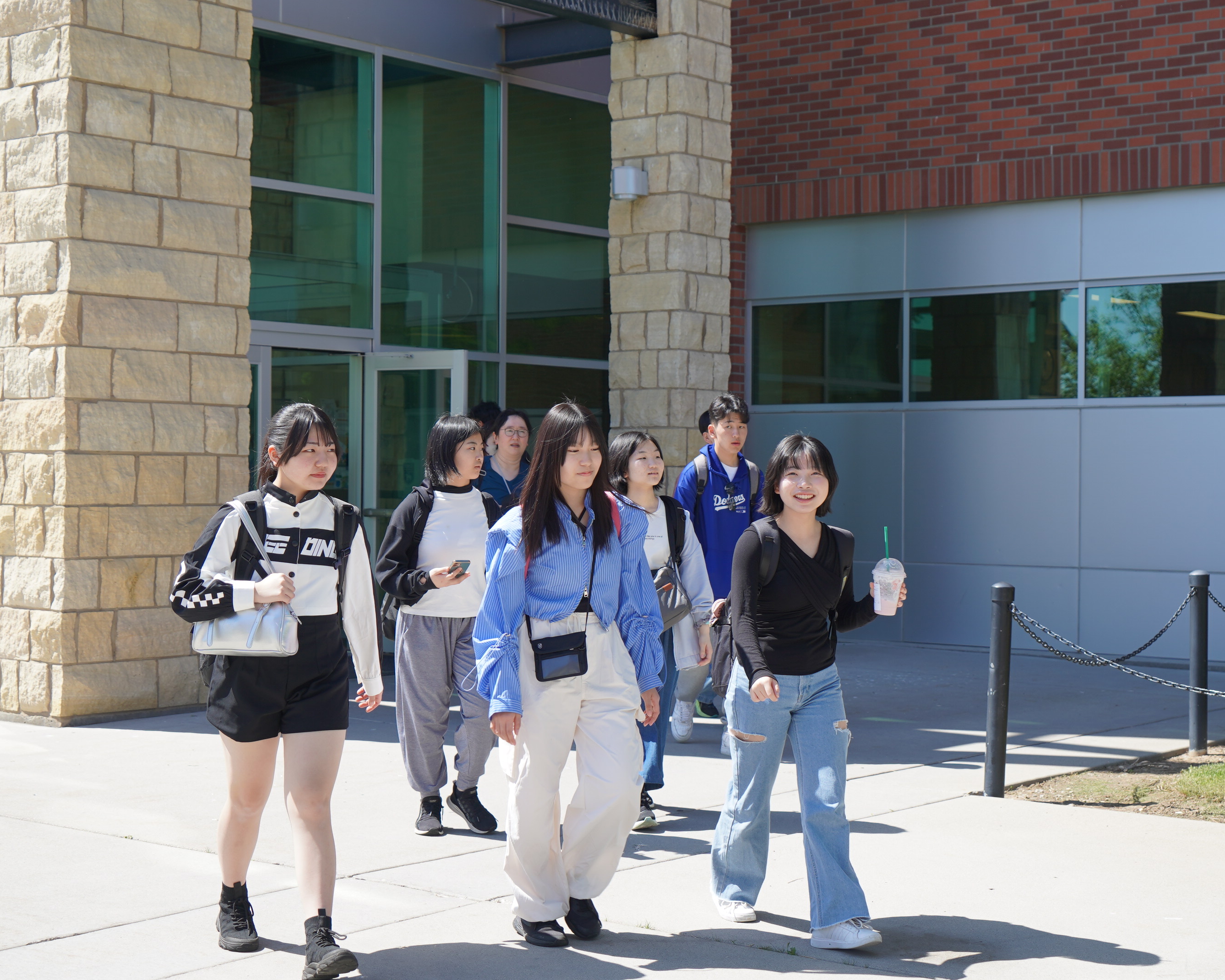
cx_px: 657
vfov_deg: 26.2
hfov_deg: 32.5
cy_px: 480
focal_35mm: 58
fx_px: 2103
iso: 100
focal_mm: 42
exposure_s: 1/400
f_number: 4.5
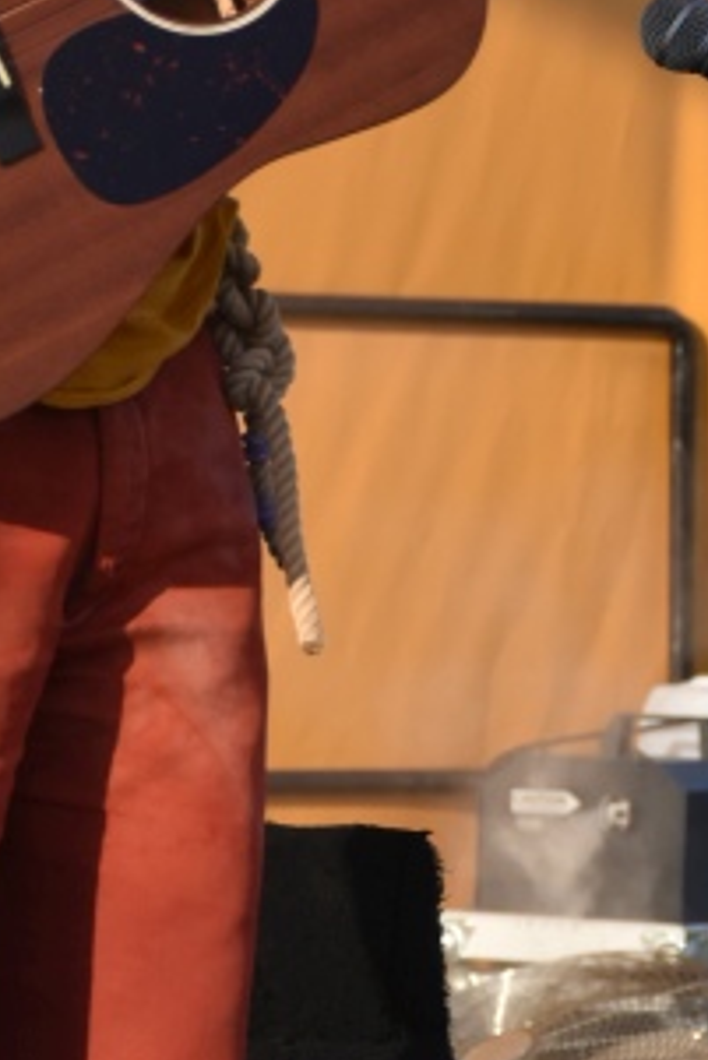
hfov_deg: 4.1
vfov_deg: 6.1
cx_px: 183
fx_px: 9870
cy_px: 296
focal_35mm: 335
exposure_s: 1/1250
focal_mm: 70
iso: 400
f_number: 5.6
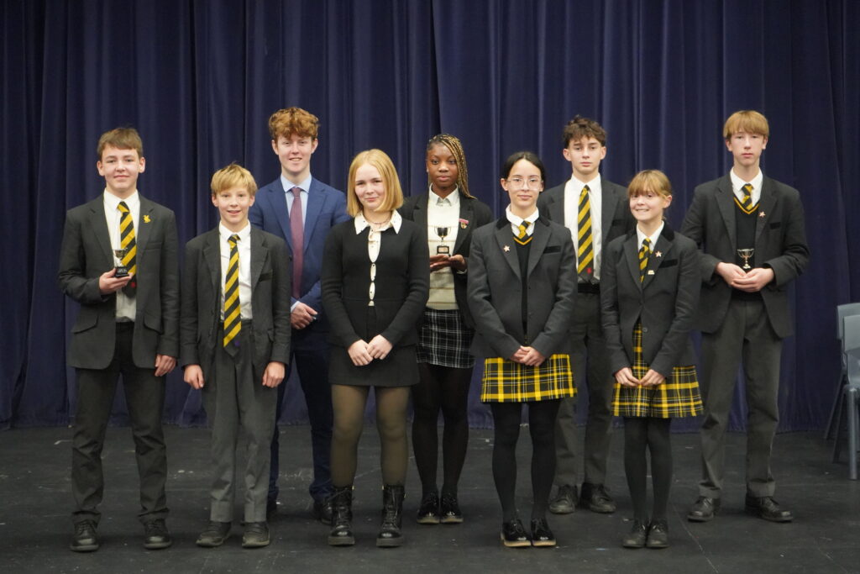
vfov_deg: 21.9
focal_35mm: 62
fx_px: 1481
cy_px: 287
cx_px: 430
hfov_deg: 32.4
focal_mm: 62
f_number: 5.6
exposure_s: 1/50
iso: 12800
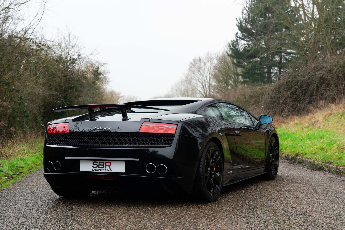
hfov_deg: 33.2
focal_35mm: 60
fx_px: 579
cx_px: 172
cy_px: 115
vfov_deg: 22.5
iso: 2000
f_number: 6.3
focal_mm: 60.4
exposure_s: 1/320
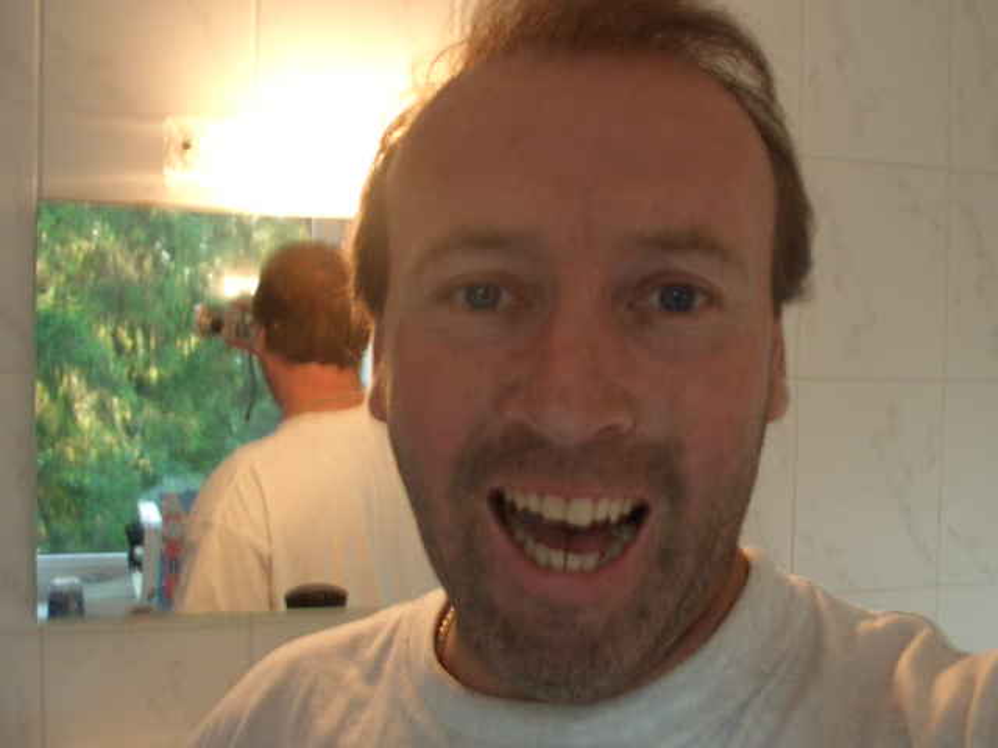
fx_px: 1038
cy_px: 374
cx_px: 499
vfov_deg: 39.7
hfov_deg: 51.4
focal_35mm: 36
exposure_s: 1/20
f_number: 2.9
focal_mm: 7.81
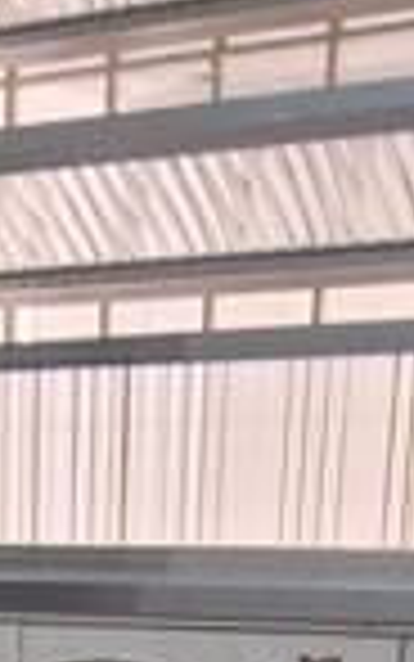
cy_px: 1243
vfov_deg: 16.6
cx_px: -135
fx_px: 1822
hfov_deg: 12.5
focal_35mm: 101
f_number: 2.2
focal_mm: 1.74
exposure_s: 1/30
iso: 320
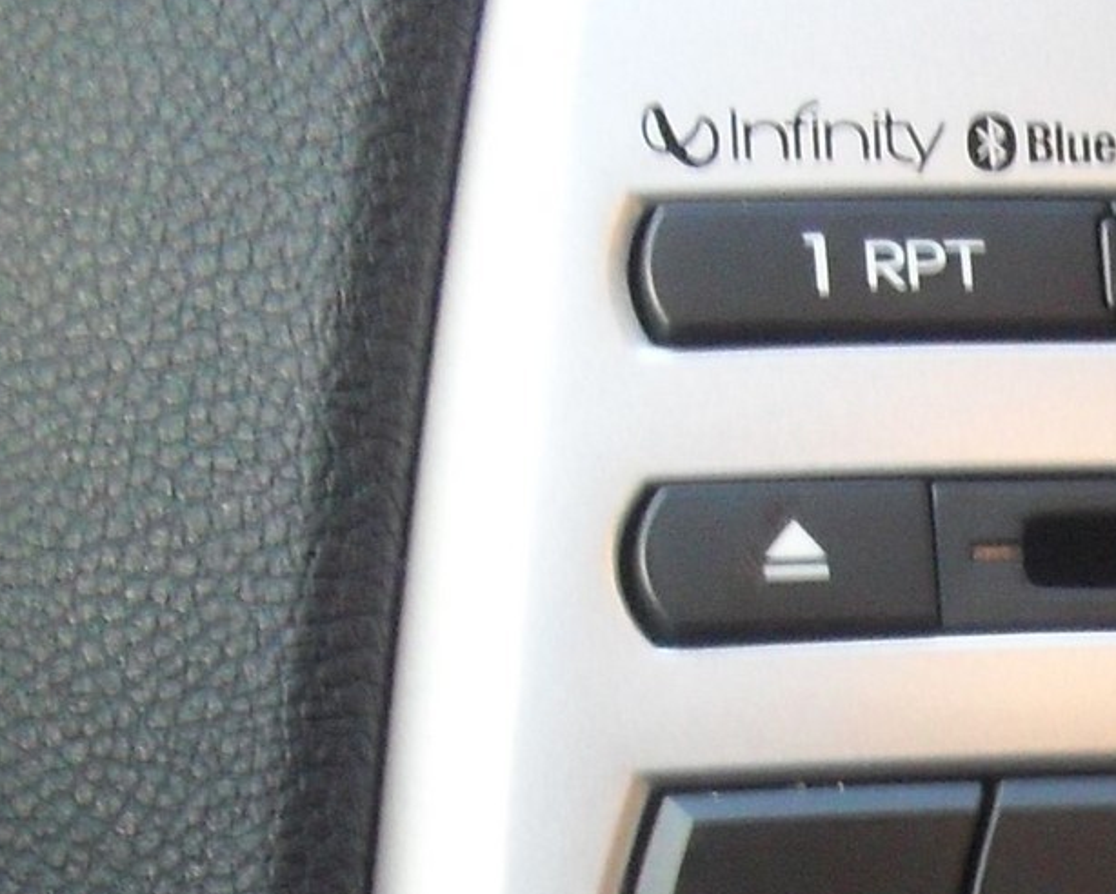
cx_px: 1894
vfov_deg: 10.6
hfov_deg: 12.8
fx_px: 4594
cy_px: 1433
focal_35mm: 139
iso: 200
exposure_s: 1/15
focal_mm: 6.3
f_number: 3.2
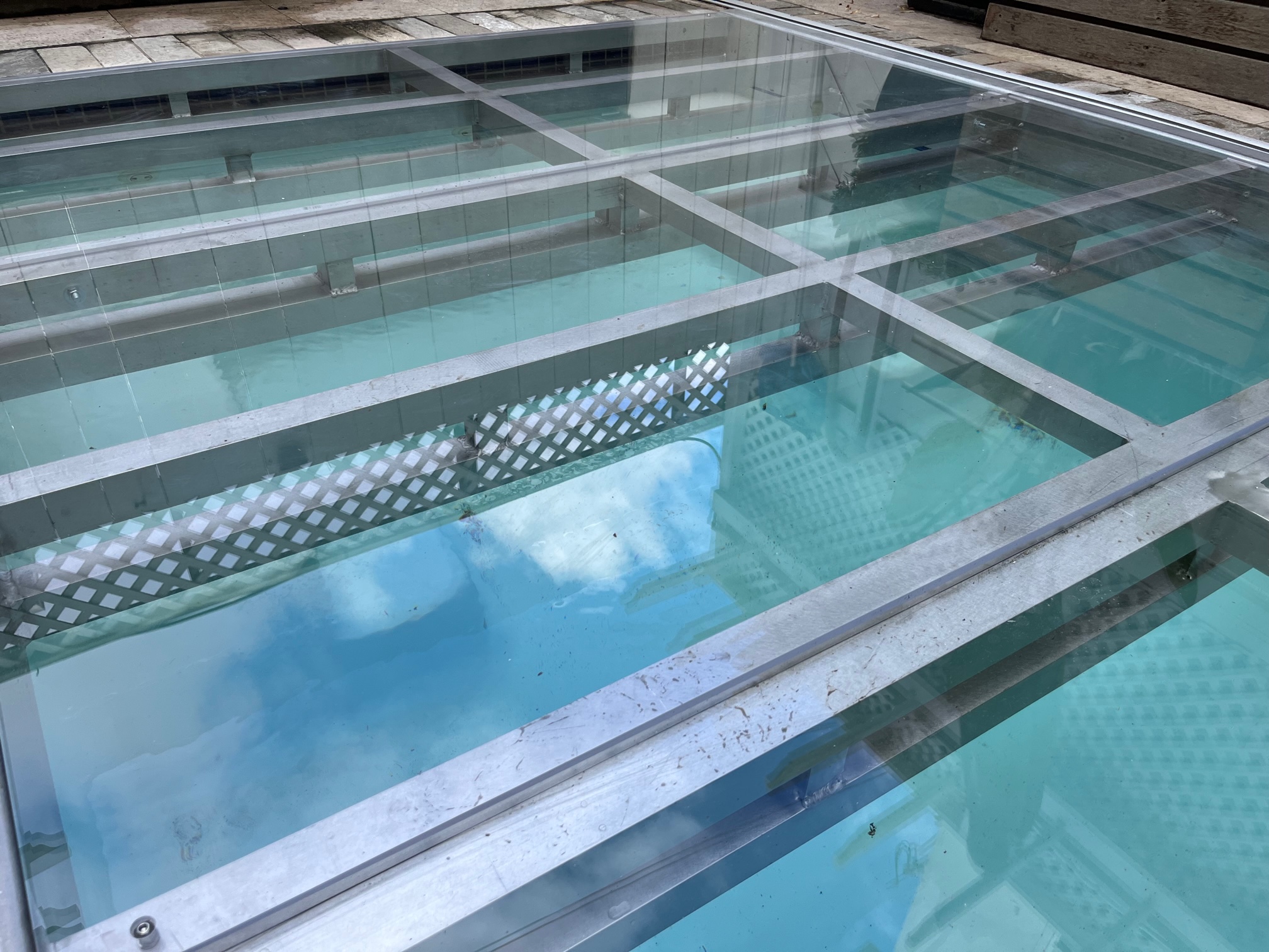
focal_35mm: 26
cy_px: 476
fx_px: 953
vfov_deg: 53.1
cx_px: 634
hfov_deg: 67.3
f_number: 1.6
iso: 50
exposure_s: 1/852
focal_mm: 5.1
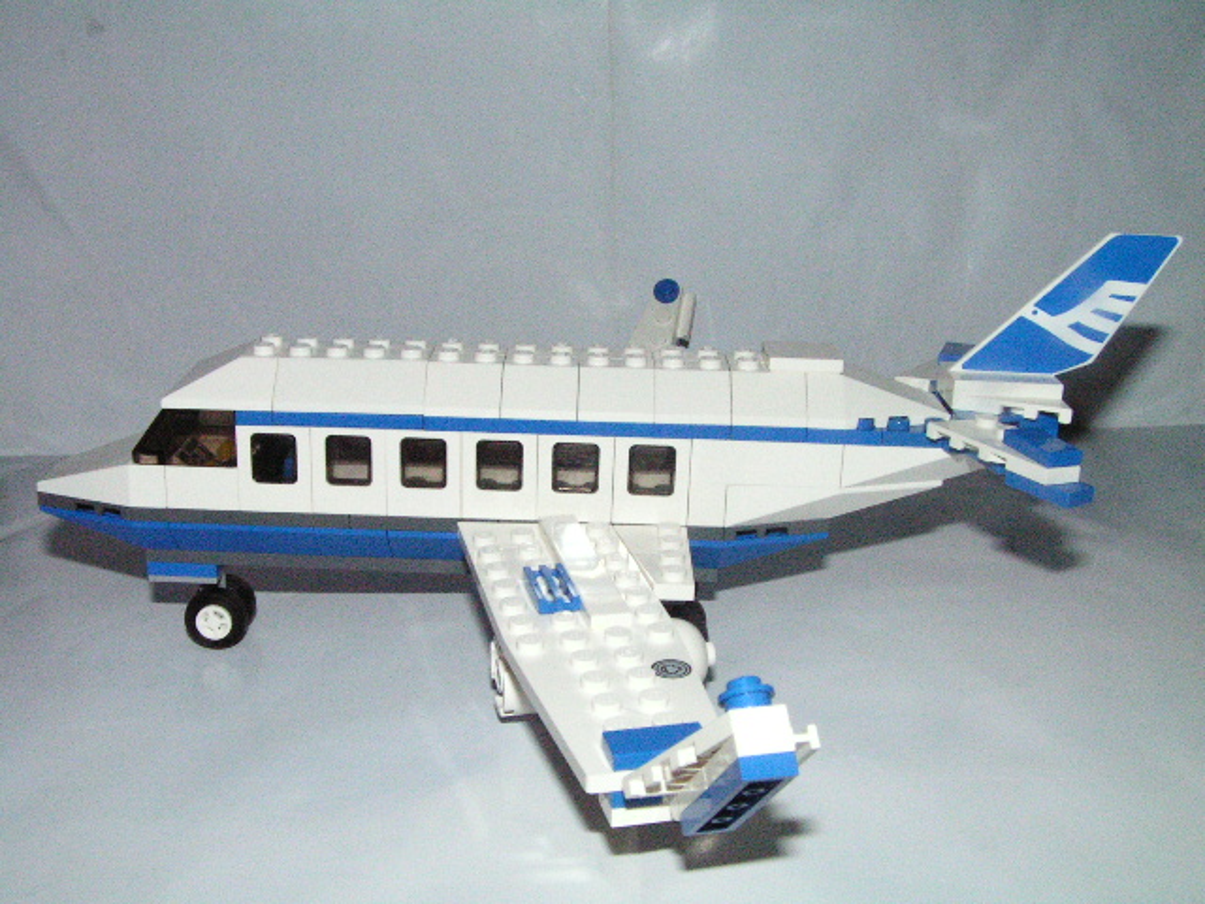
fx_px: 1427
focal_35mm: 41
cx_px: 602
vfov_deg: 35.1
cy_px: 452
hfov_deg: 45.8
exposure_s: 1/400
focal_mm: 6.8
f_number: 8
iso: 400
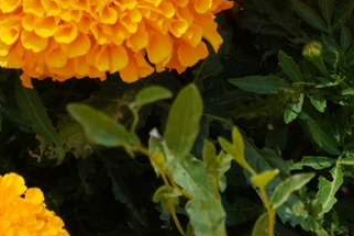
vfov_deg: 2.4
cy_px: -148
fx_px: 5715
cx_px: 45
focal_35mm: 581
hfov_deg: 3.5
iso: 100
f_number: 6.3
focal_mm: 104
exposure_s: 1/250
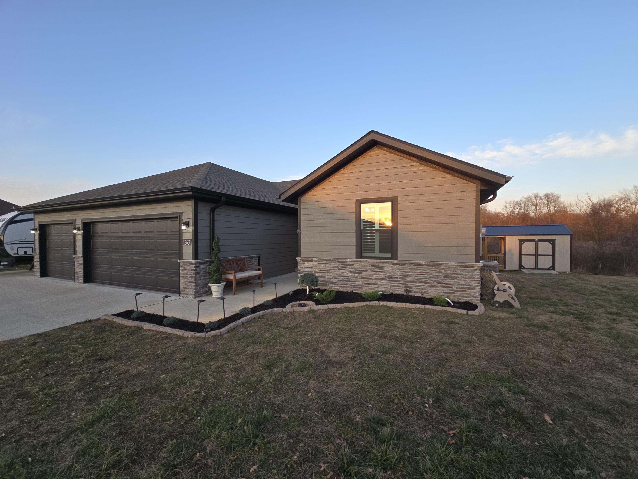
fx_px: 240
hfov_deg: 106.2
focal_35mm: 13
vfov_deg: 89.9
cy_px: 240
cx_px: 319
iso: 50
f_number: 2.2
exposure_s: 1/214
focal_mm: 2.2
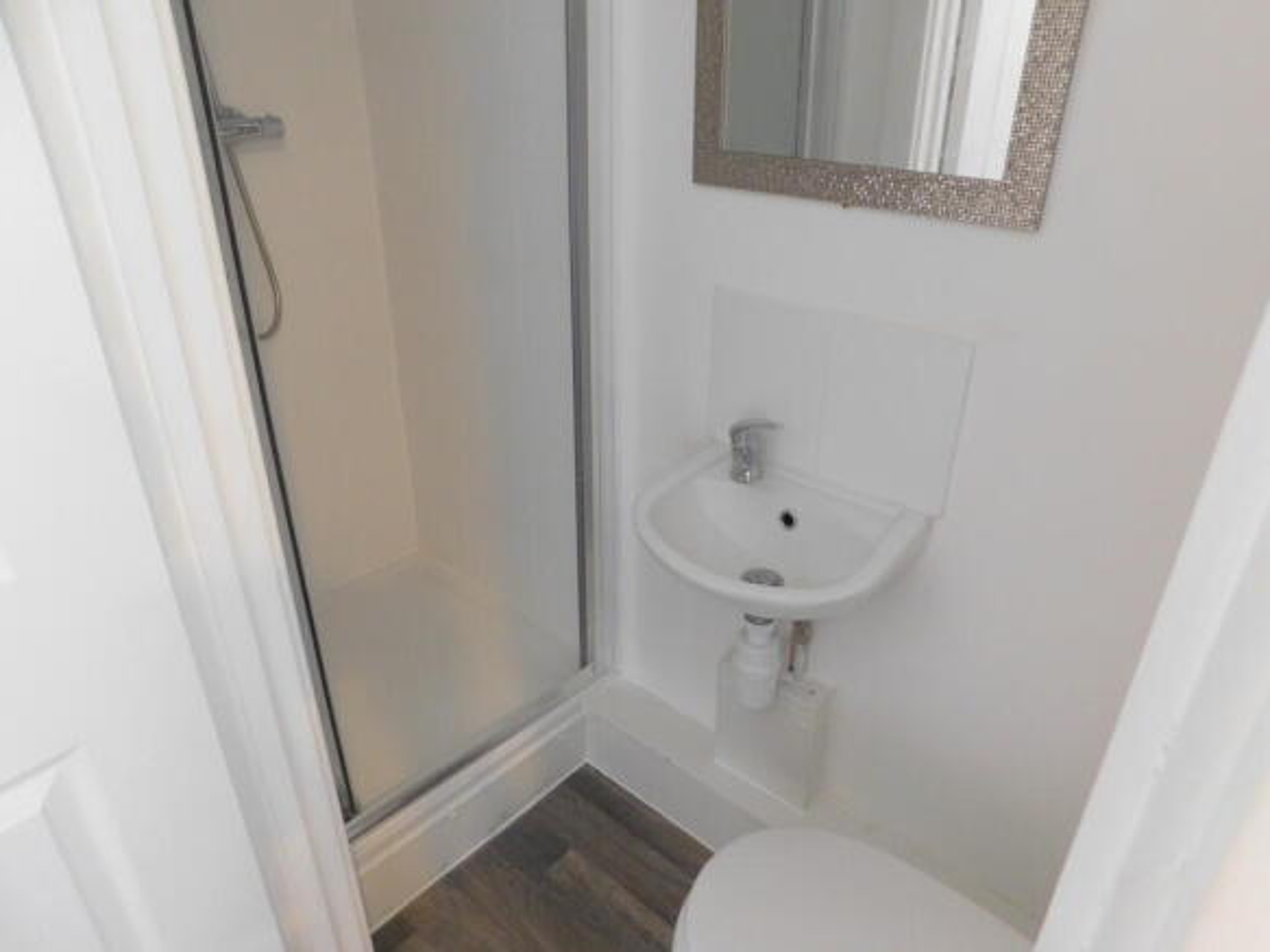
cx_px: 635
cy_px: 476
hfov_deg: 73.9
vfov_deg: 58.9
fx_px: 844
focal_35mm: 23
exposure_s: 1/8
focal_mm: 4
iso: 400
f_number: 3
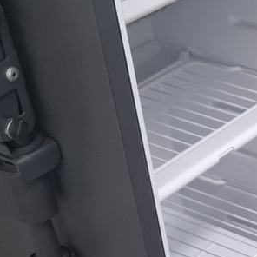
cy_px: 259
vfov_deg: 17.2
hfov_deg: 16.4
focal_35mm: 99
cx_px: 359
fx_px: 832
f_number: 1.8
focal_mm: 5.54
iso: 200
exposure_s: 1/50
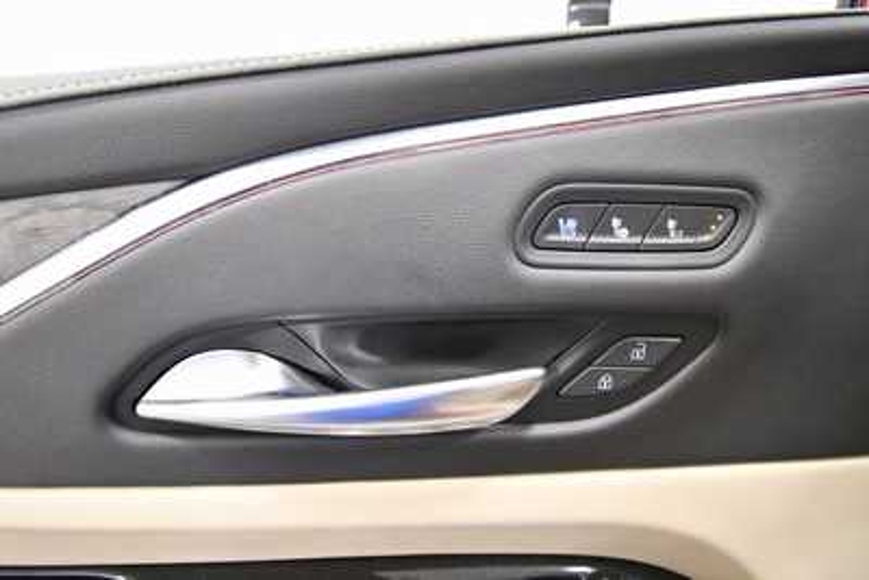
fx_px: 435
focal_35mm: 18
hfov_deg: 90.0
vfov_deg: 67.4
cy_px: 290
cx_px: 434
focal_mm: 12
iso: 3200
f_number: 4.8
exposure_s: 1/100
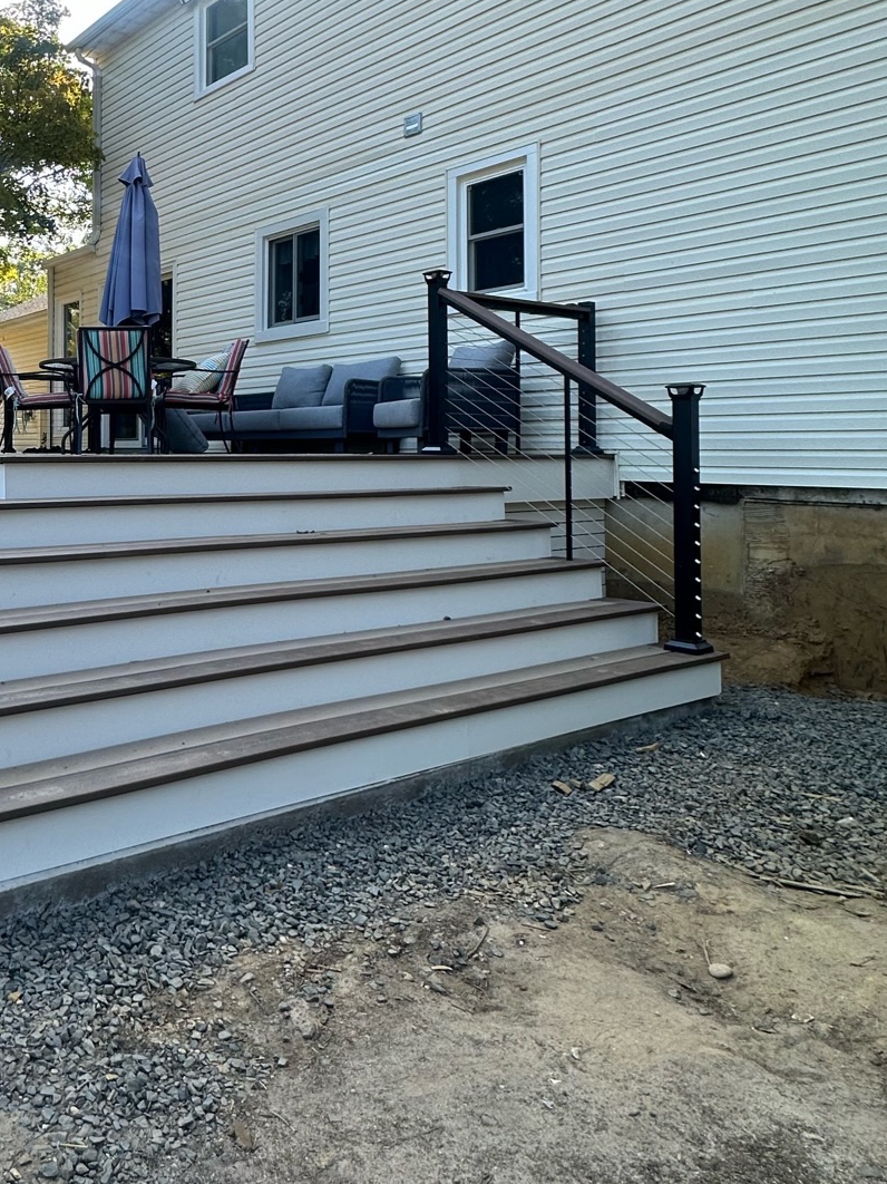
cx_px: 84
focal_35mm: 27
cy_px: 434
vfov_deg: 64.3
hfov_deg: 46.2
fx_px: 923
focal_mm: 2.22
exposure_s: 1/344
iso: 40
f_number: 2.2
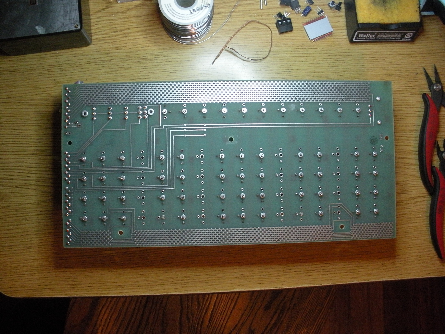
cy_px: 167
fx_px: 463
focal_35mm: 36
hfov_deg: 51.4
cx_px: 222
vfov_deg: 39.7
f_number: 3.5
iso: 400
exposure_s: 1/28.1
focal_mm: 6.3
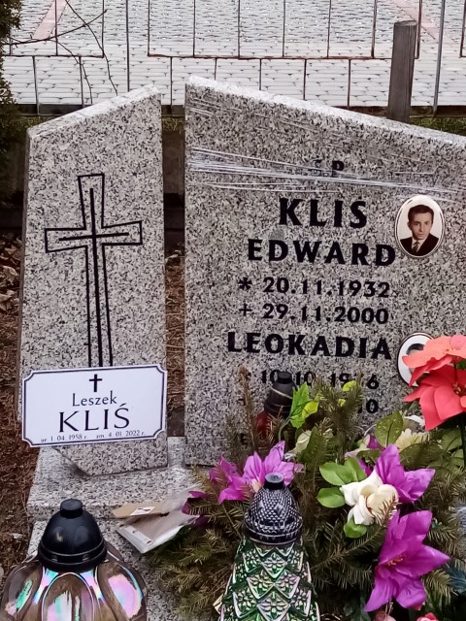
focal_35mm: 26
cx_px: 233
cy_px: 310
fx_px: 467
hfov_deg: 53.1
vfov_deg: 67.3
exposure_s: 1/361
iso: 105
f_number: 1.8
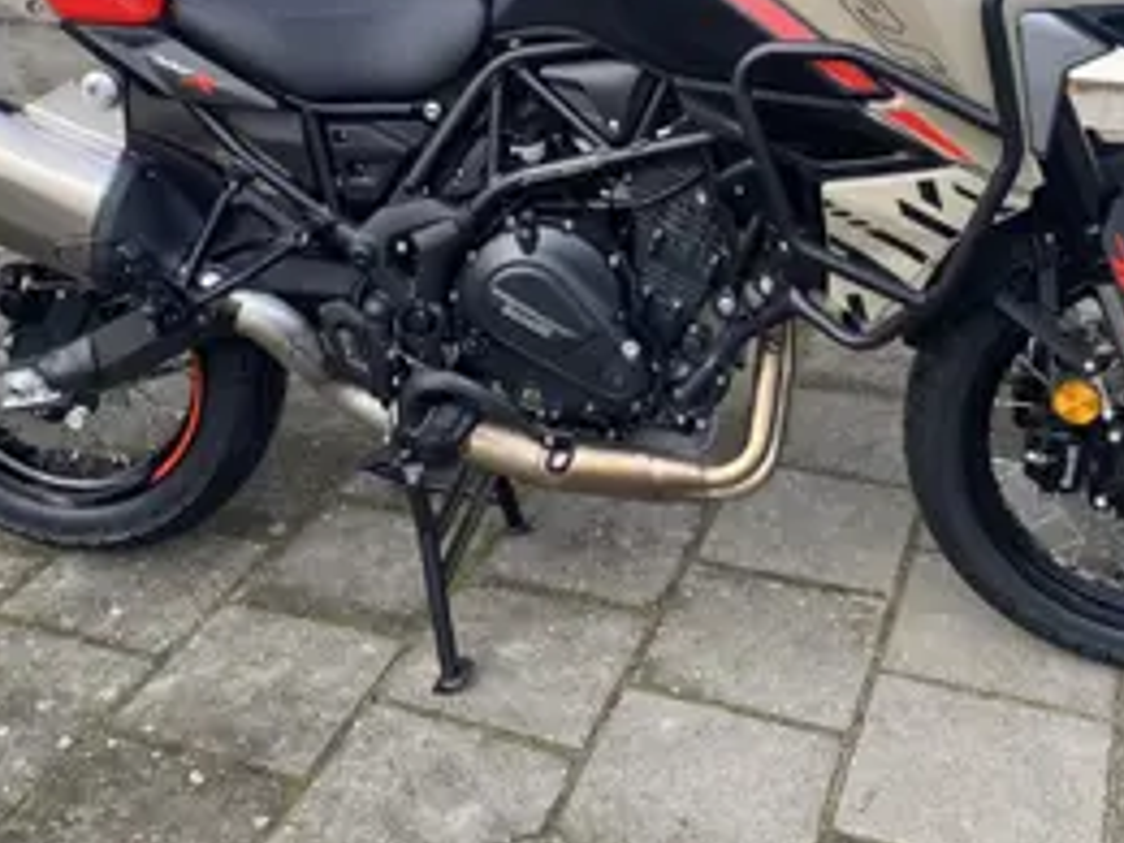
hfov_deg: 39.6
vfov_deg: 29.5
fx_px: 1559
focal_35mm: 48
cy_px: 147
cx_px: 527
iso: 32
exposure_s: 1/363
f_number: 1.8
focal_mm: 4.25
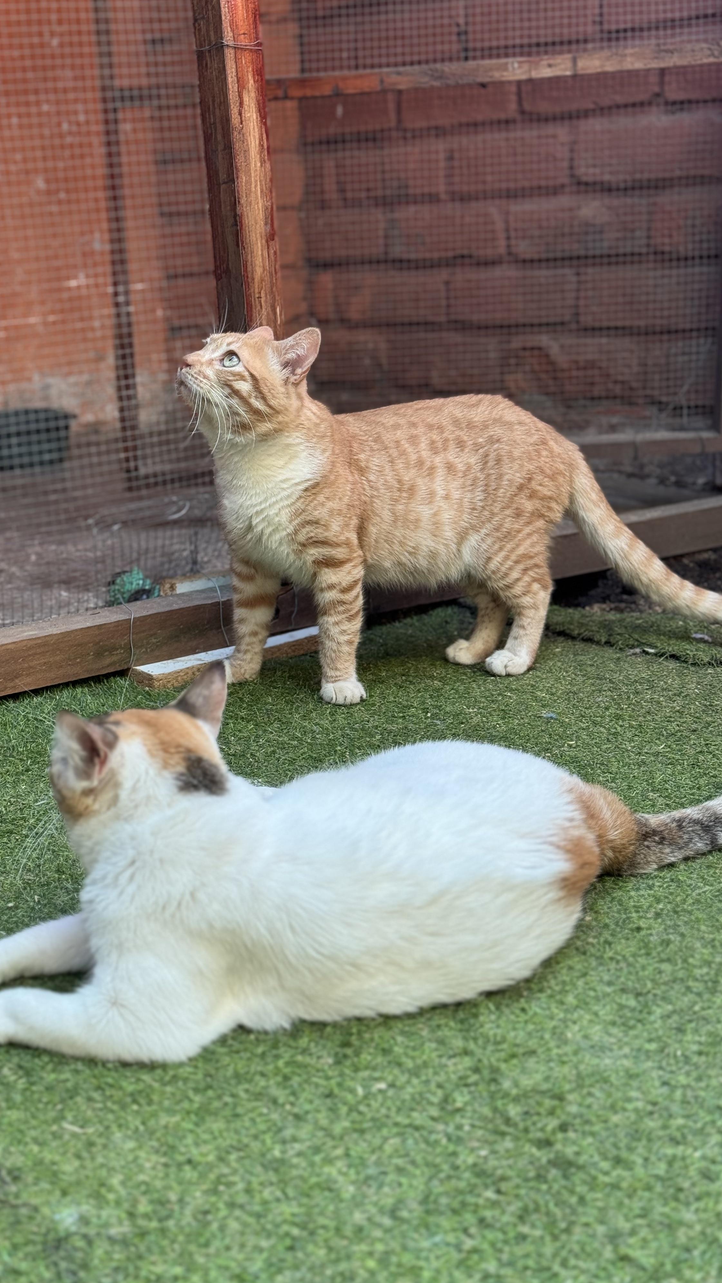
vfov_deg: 39.2
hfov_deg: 22.5
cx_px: 245
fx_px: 1804
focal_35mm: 53
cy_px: 644
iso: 80
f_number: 1.78
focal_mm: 6.76
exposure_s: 1/121
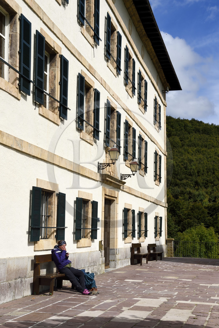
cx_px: 110
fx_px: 502
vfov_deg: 36.3
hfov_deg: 24.6
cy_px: 164
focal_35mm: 55
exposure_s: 1/320
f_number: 16
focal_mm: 55
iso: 200
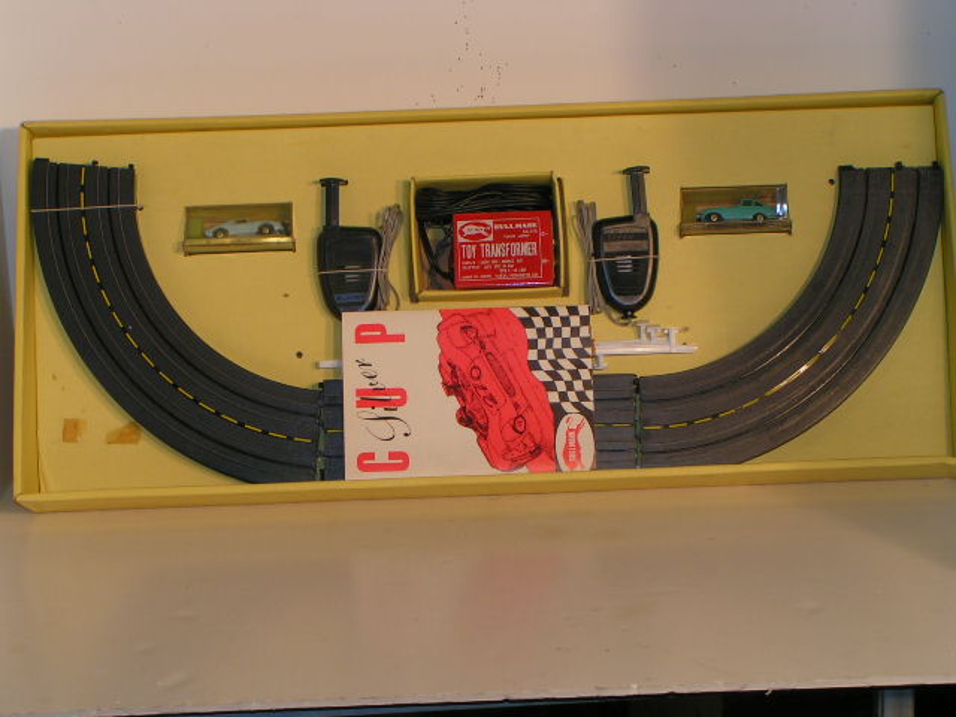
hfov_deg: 26.0
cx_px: 478
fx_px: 2071
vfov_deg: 19.6
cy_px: 358
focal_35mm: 75
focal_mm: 11.5
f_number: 5
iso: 50
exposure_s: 1/80
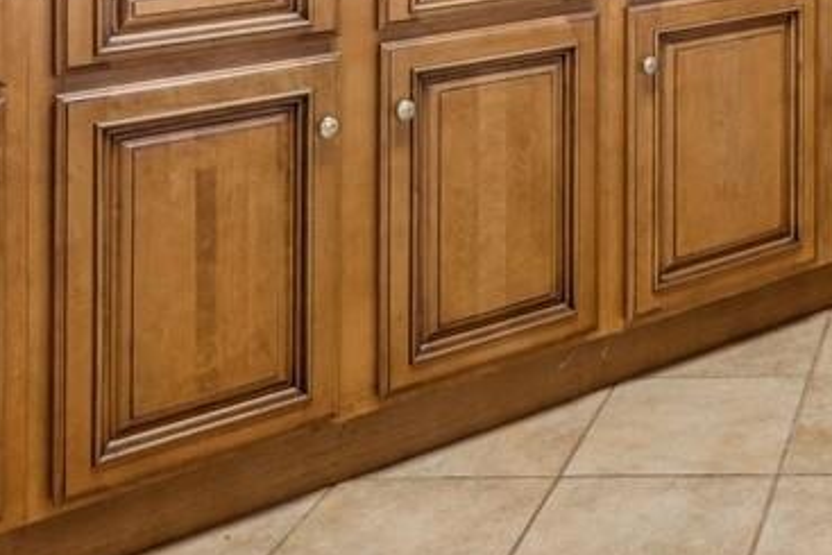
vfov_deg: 19.1
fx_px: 1410
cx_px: 1050
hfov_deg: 27.9
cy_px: -313
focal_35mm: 61
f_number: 8
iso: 100
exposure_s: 1/30
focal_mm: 14
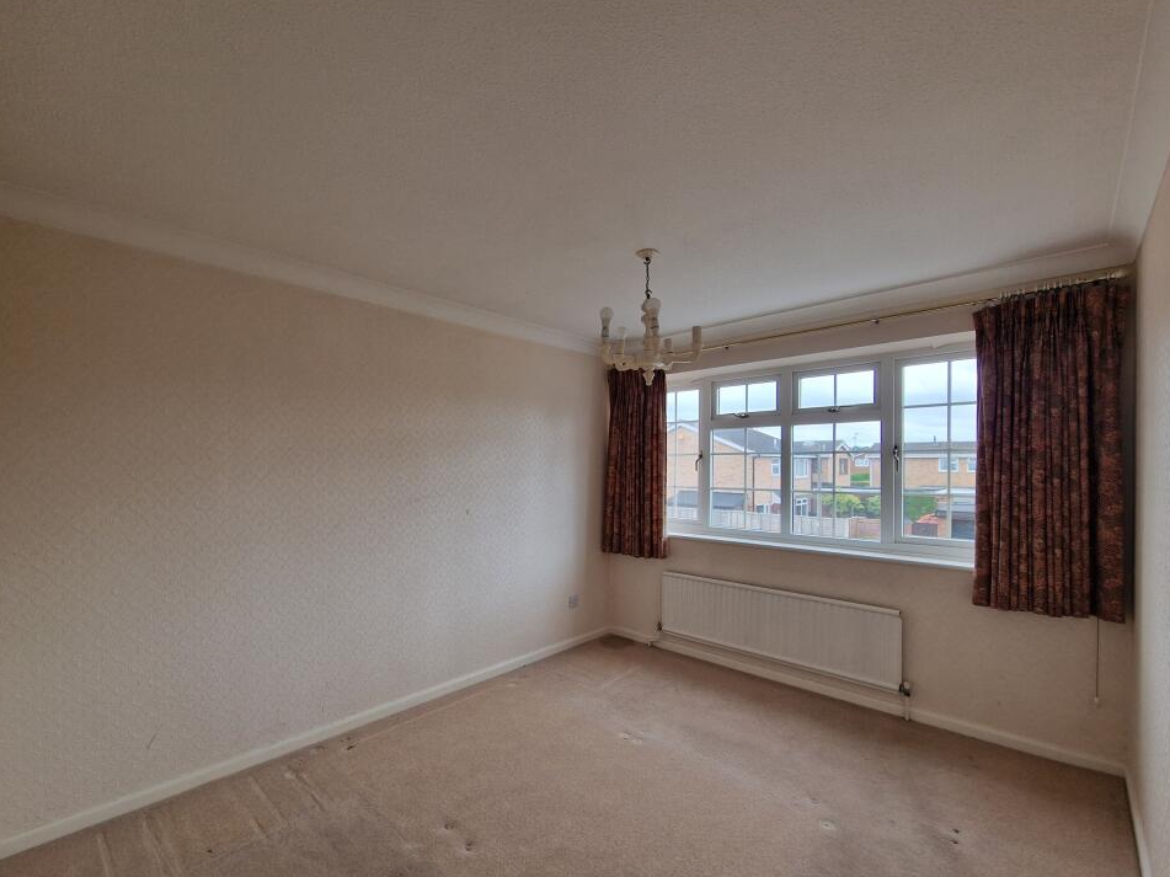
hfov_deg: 102.0
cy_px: 465
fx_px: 473
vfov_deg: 85.6
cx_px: 565
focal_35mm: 14
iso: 80
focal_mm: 2.2
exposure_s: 1/100
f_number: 2.2
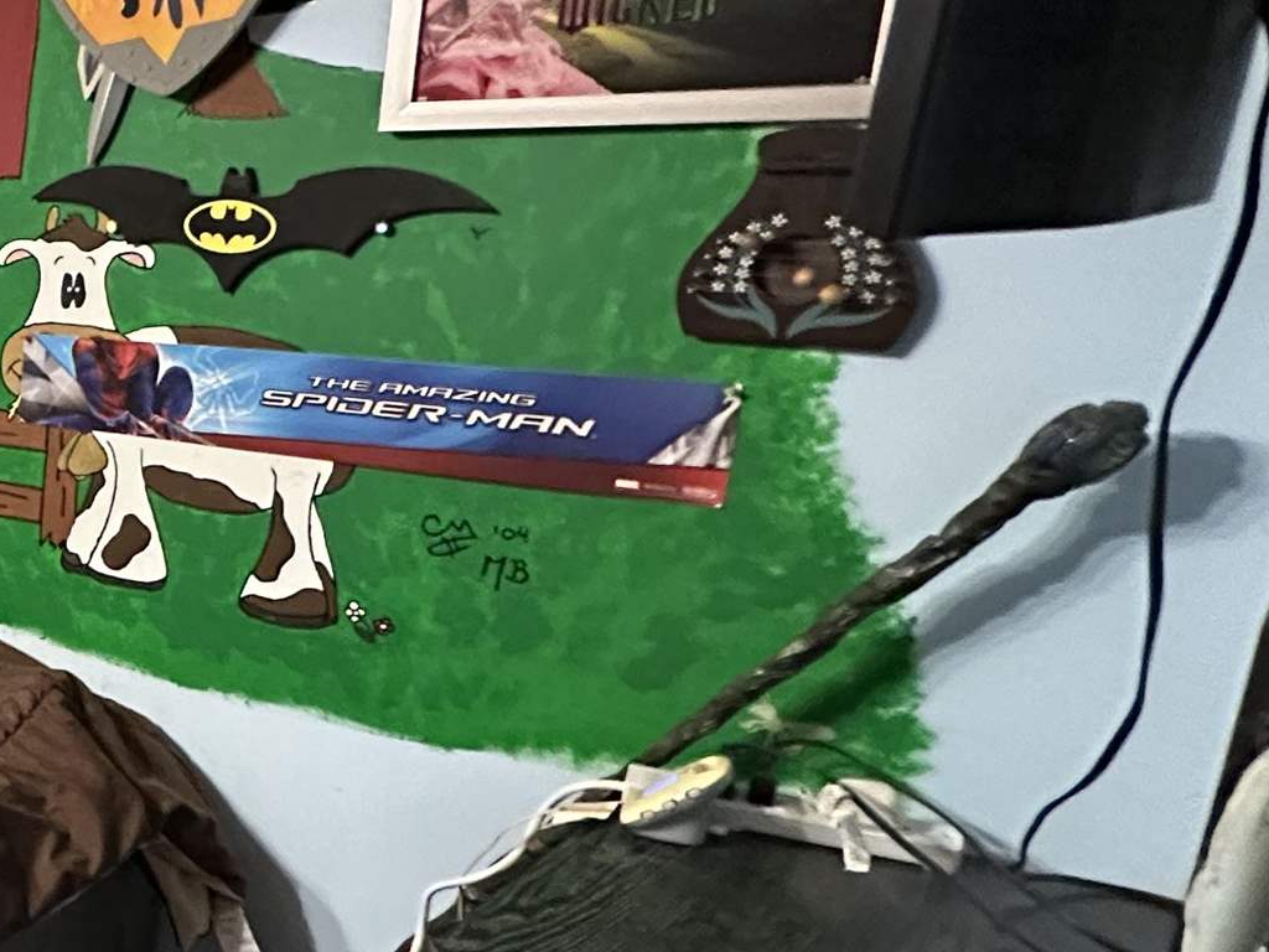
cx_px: -553
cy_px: 516
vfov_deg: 34.3
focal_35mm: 42
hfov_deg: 30.0
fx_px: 1540
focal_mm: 2.22
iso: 1000
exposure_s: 1/60
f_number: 2.2
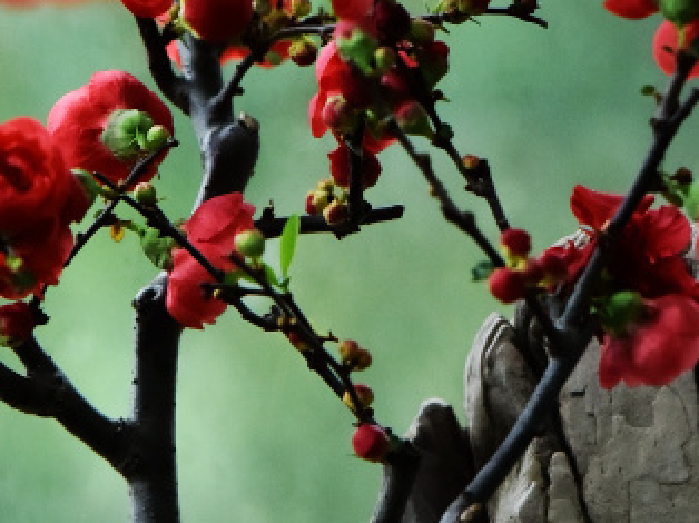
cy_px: -24
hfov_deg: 3.1
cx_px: 215
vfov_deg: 2.3
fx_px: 12994
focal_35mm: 644
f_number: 4
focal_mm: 175
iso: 1000
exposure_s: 1/160
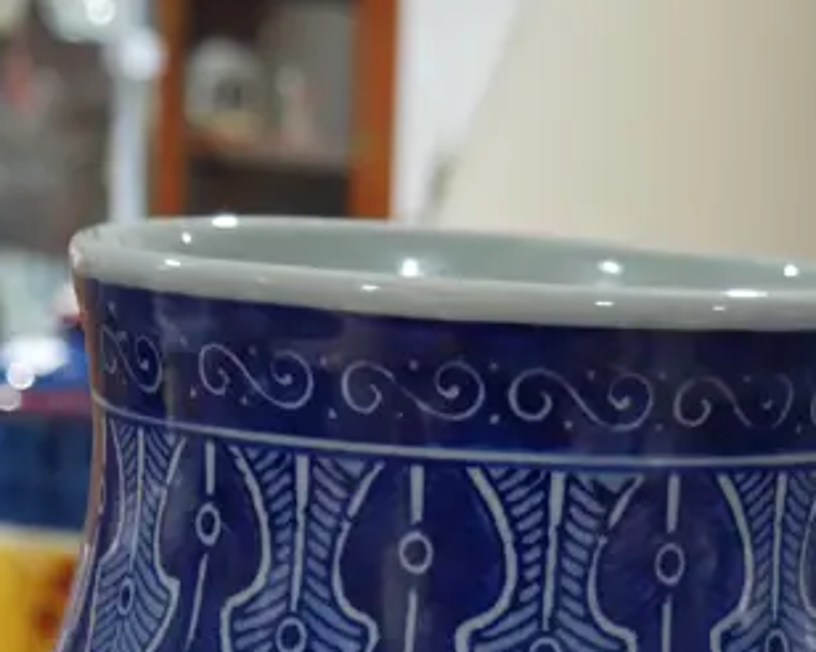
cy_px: 1349
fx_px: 2824
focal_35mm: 117
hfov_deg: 16.4
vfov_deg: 11.7
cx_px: 362
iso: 800
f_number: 4
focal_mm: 18
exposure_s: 1/60
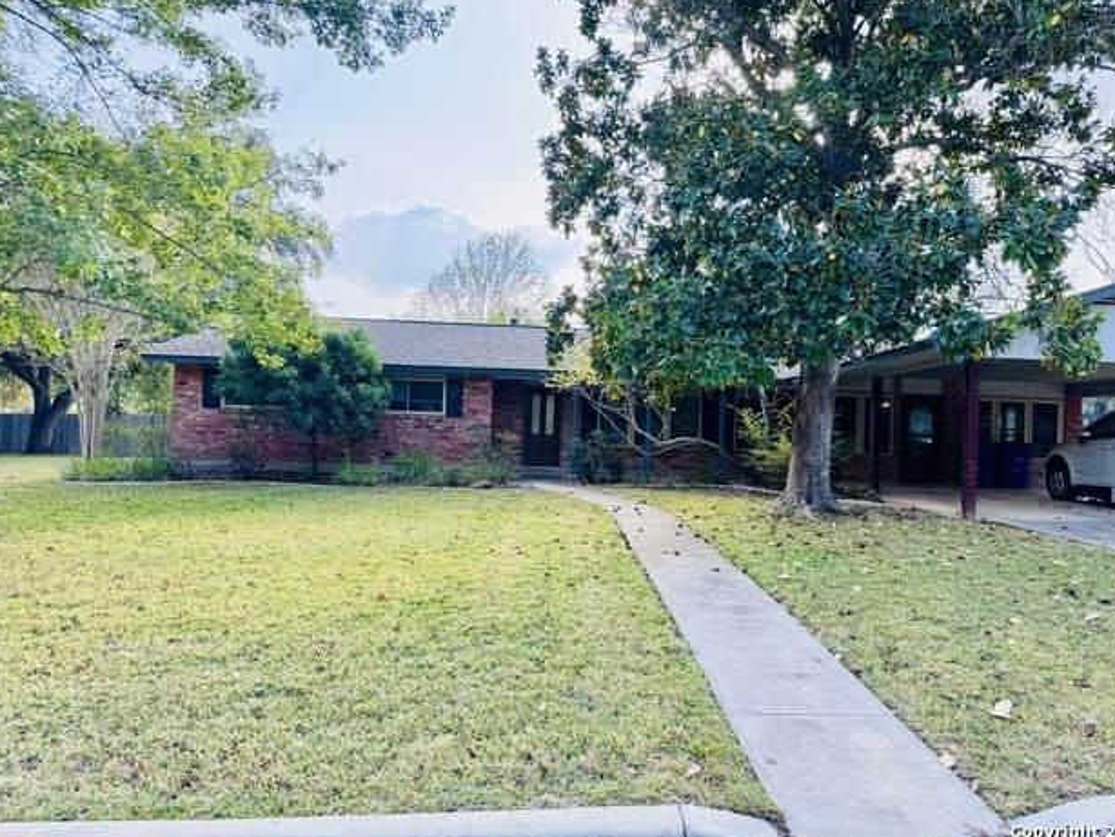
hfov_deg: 69.4
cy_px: 428
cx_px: 574
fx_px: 806
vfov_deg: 54.9
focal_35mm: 25
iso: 80
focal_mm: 6.76
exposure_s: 1/938
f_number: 1.78
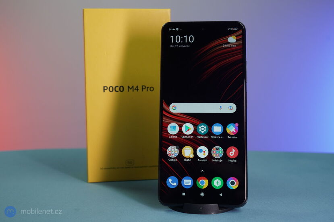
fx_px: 417
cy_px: 111
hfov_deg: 43.6
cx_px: 167
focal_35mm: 45
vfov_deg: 29.8
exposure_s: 1/125
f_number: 6.3
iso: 640
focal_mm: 45
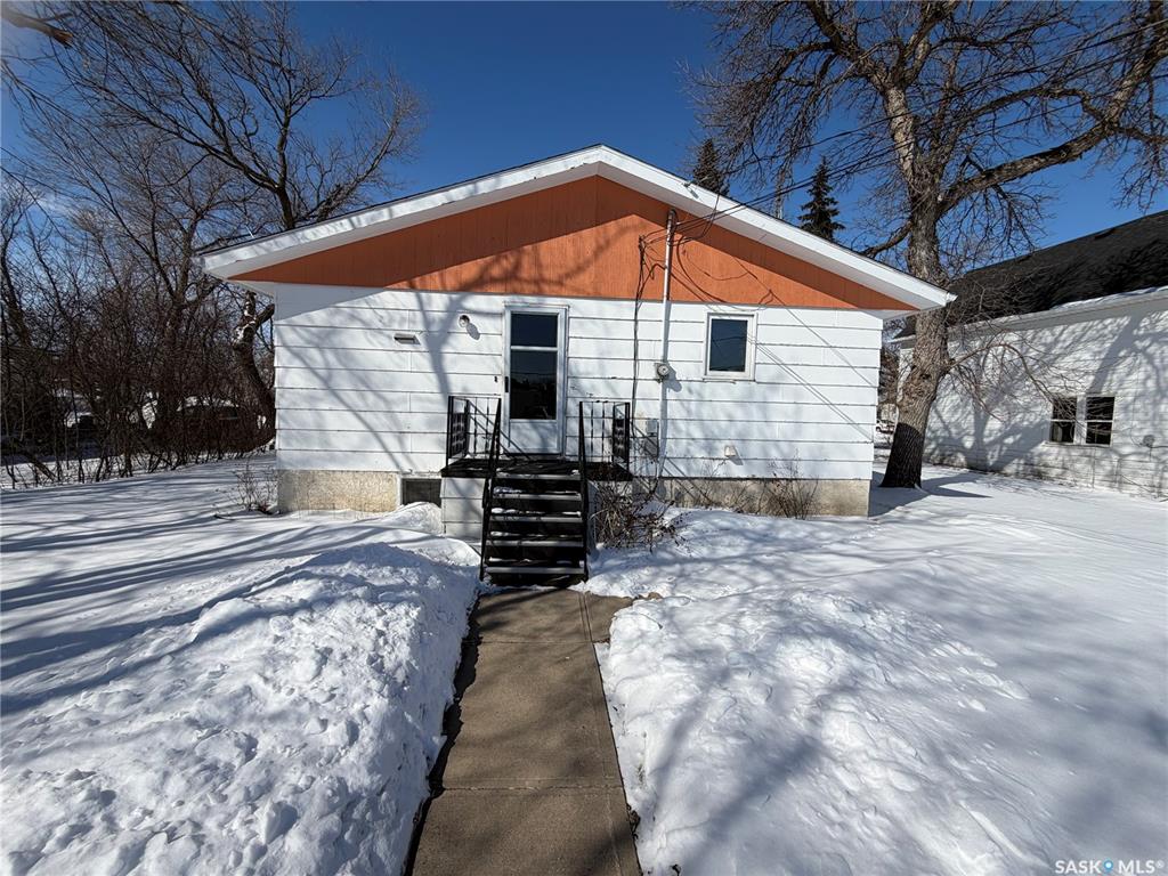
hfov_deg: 102.1
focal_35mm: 14
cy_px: 438
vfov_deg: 85.7
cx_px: 584
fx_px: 472
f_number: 2.2
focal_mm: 2.22
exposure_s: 1/2410
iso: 20
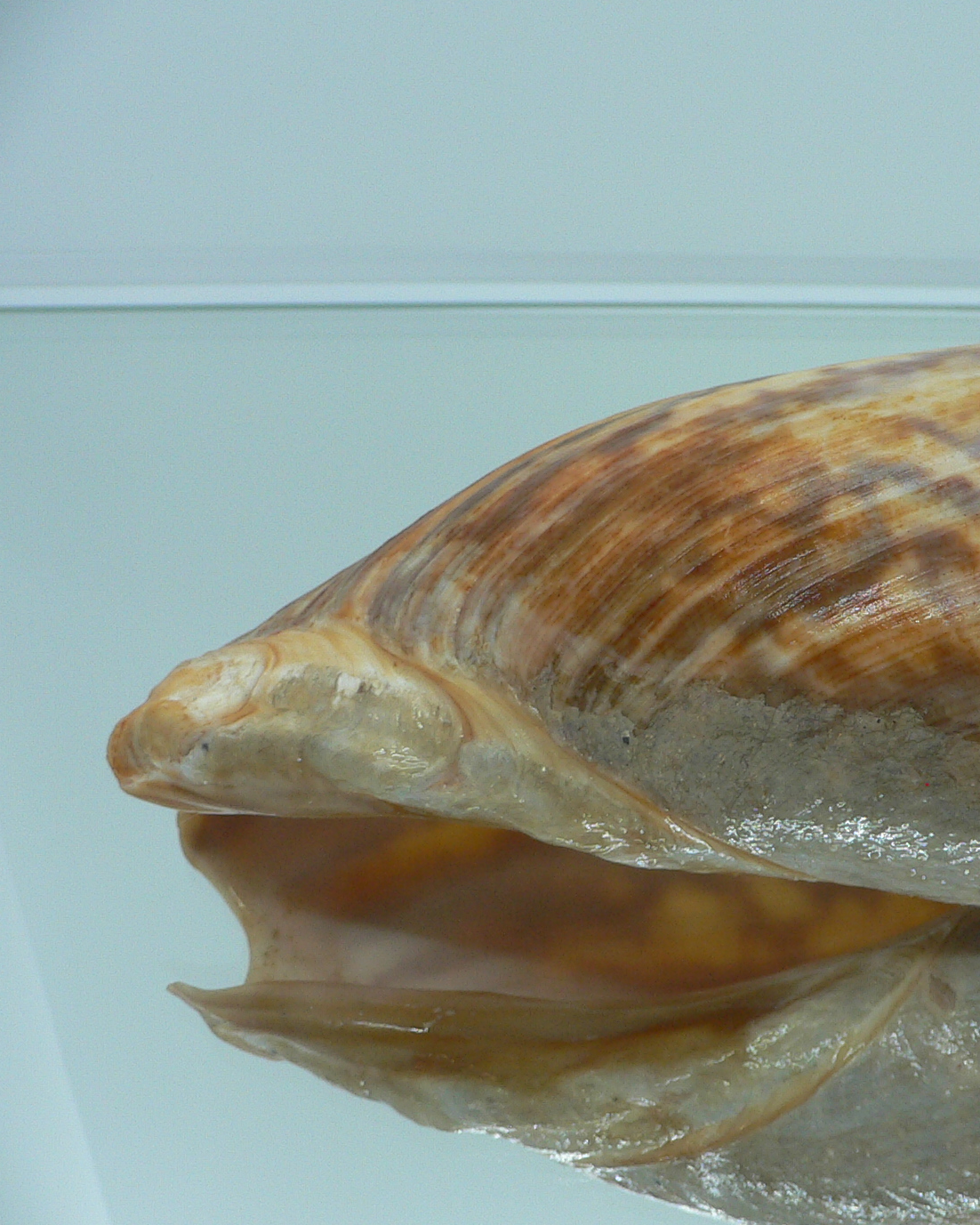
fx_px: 1812
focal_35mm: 50
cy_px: 652
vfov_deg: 37.3
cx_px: 827
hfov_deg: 29.4
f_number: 2.8
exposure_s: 1/60
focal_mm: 4.6
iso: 100
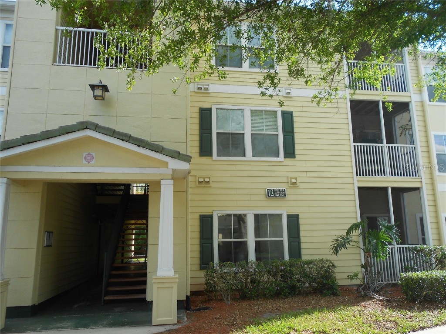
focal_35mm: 26
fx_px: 335
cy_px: 167
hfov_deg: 67.3
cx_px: 223
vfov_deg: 53.1
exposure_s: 1/320
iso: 80
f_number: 3.2
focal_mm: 4.6
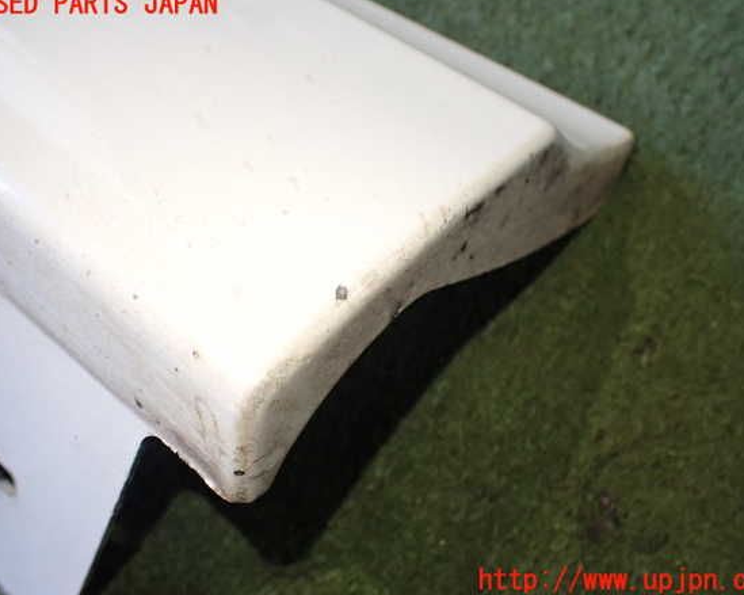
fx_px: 704
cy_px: 293
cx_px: 378
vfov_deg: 45.8
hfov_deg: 55.7
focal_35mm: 32
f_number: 2.3
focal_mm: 5.4
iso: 320
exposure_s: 1/125
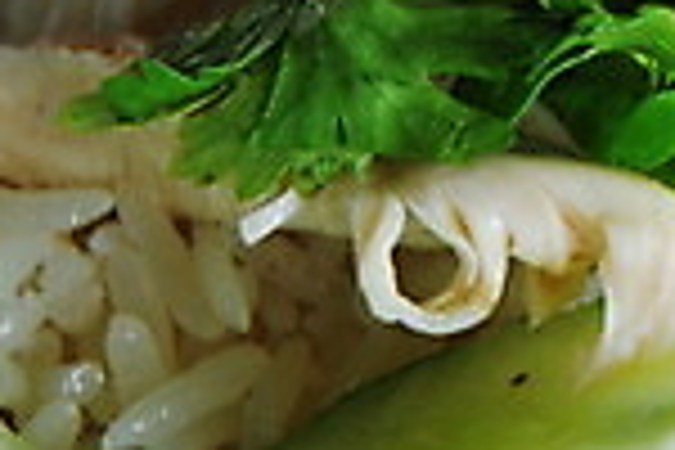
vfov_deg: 3.3
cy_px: -27
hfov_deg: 4.9
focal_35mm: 418
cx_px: 986
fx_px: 7837
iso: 200
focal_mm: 70
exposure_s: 1/30
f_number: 4.5
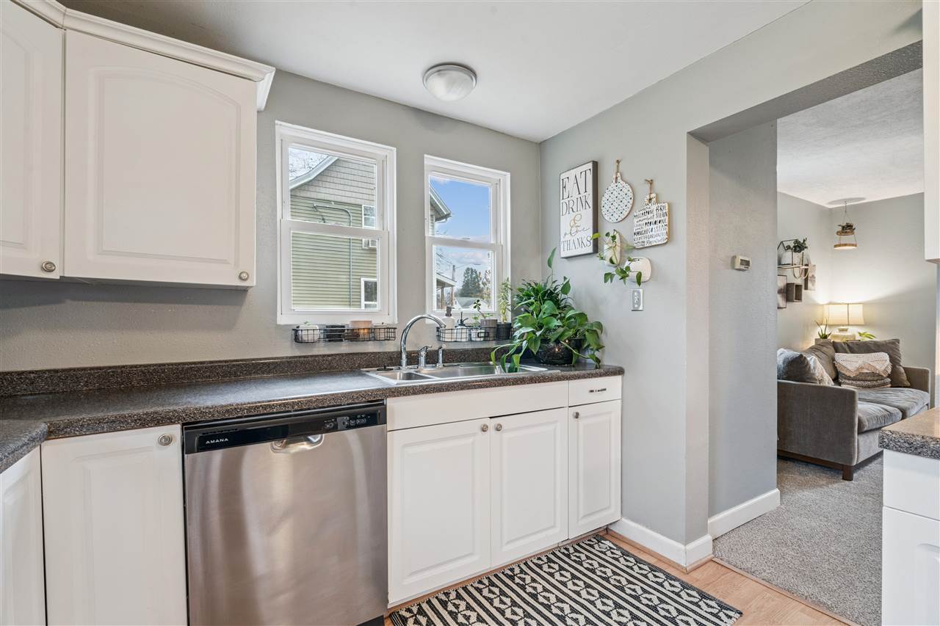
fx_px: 418
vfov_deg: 73.7
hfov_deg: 96.7
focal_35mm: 16
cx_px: 470
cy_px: 313
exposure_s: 1/2
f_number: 10
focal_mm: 16
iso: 400
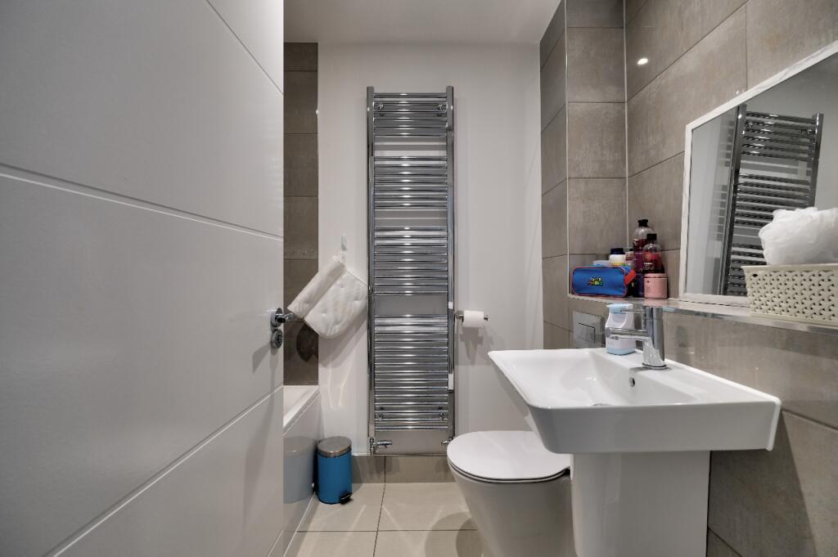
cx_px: 419
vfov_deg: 77.2
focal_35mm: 15
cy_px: 278
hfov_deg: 100.4
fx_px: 349
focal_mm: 10
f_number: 4
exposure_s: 1/15
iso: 320
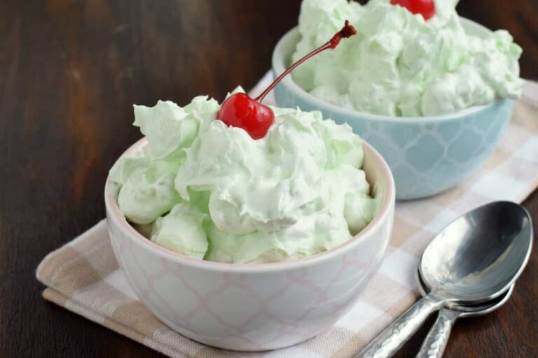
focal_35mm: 75
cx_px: 269
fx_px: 1121
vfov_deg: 18.2
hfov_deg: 27.0
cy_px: 179
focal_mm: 50
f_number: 8
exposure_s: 1/100
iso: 200
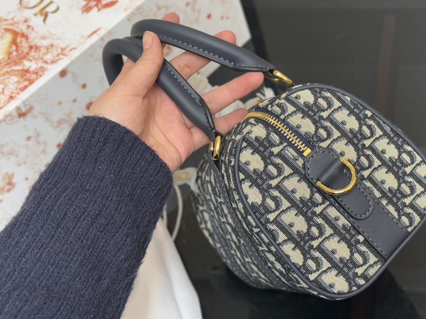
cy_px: 144
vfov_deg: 22.9
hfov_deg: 30.1
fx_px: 788
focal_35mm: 64
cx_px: 270
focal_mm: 6.76
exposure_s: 1/60
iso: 125
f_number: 1.78
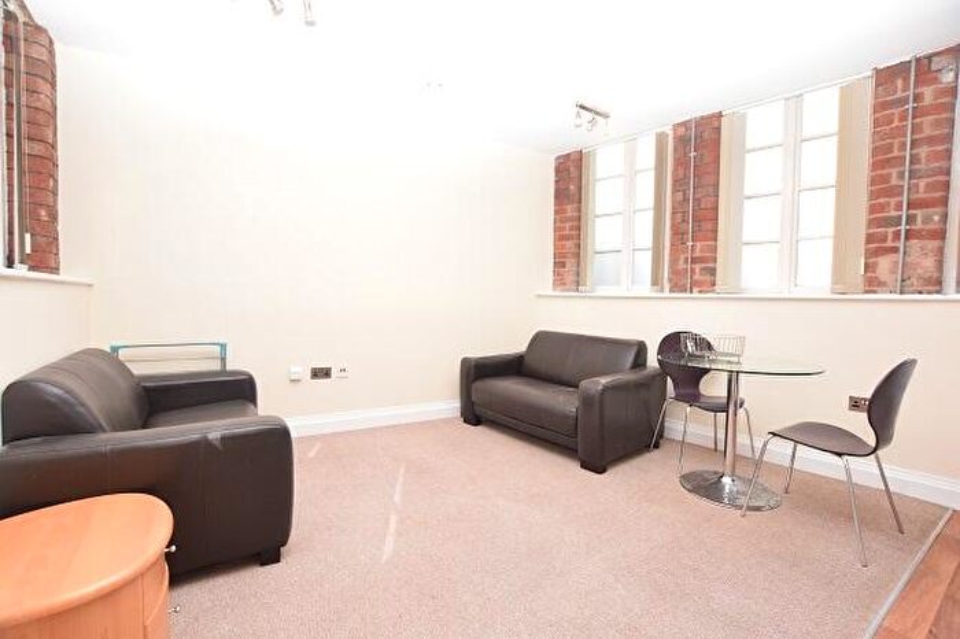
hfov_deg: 100.4
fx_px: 400
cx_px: 480
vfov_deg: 77.3
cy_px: 320
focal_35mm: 15
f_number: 5.6
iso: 800
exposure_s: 1/125
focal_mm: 10
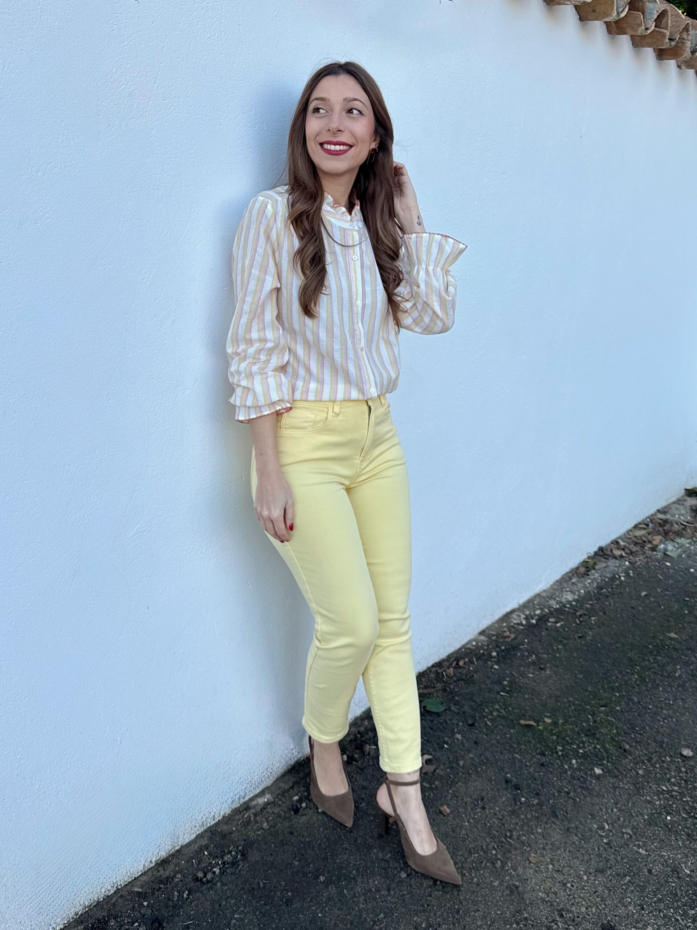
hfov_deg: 56.8
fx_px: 644
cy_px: 465
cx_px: 348
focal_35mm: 24
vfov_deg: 71.6
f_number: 1.78
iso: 80
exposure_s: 1/715
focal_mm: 6.76
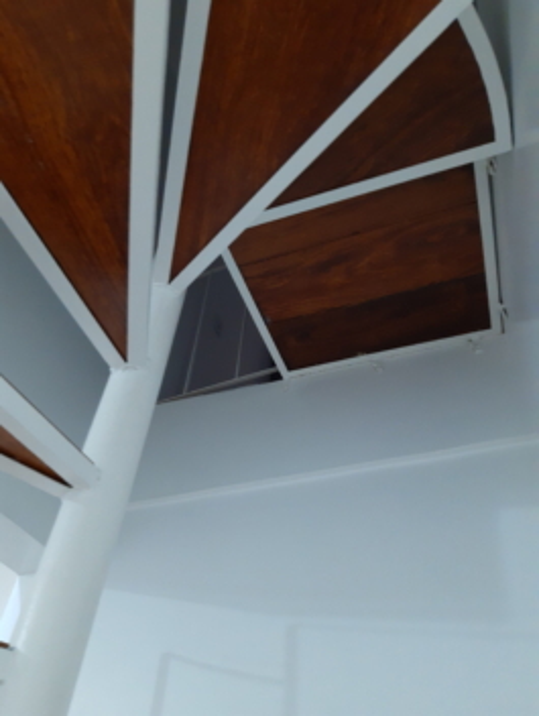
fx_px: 538
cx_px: 270
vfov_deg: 67.2
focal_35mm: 26
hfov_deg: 53.2
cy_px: 358
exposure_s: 1/24
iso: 185
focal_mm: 4.75
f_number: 1.7
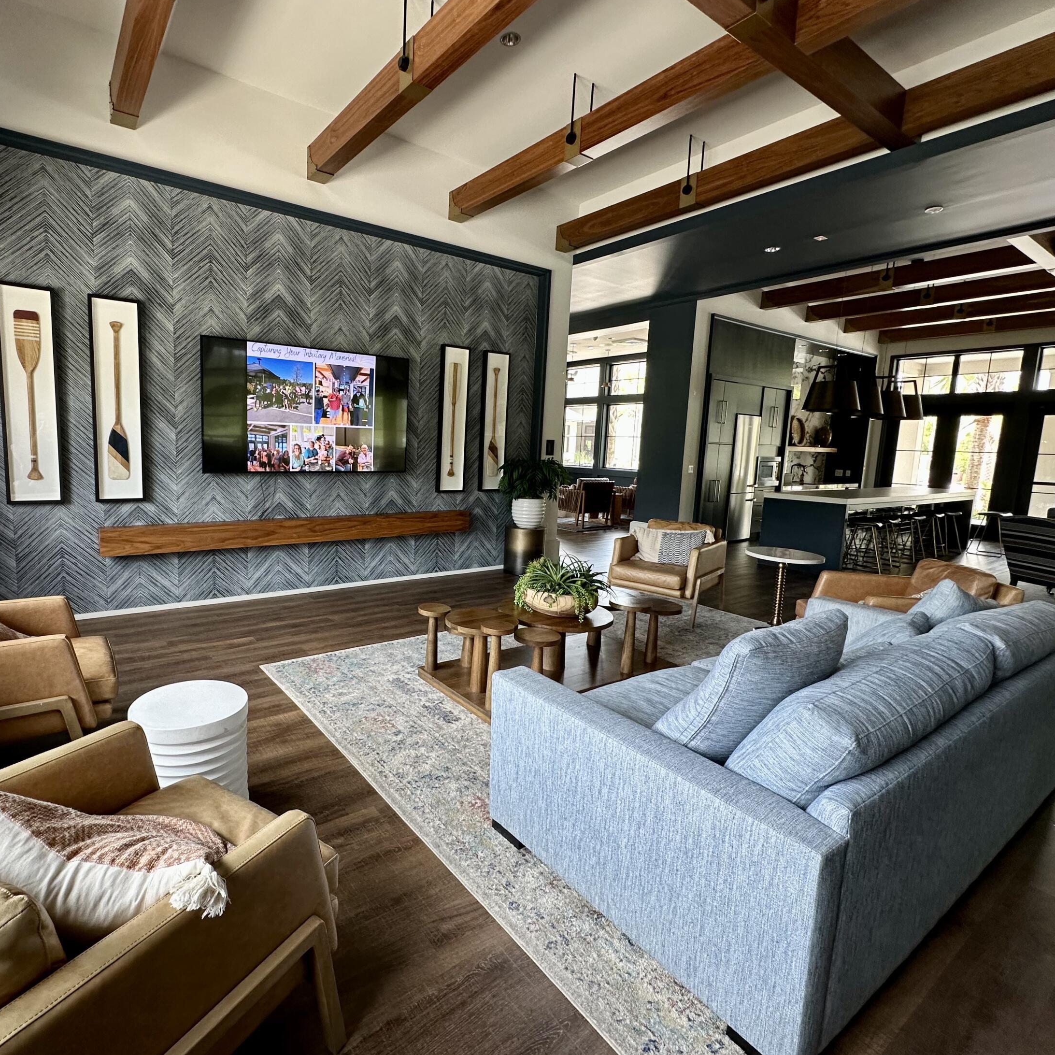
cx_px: 421
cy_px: 515
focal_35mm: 17
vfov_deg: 84.0
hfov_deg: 82.9
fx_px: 586
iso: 160
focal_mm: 2.22
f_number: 2.2
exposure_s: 1/120
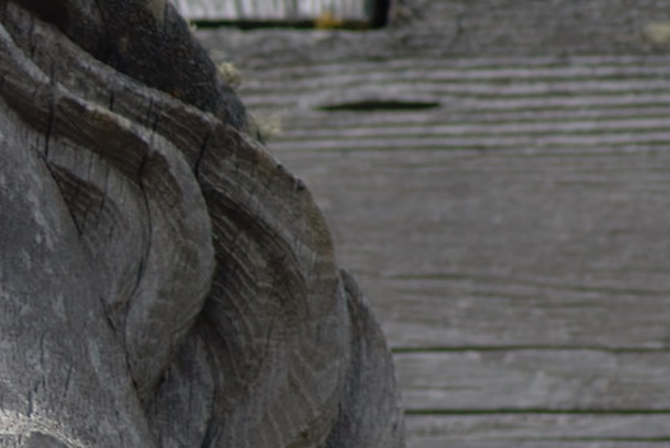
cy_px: 286
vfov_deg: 0.9
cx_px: -350
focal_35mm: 1574
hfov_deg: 1.3
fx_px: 29326
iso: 200
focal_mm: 230
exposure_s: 1/400
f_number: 10
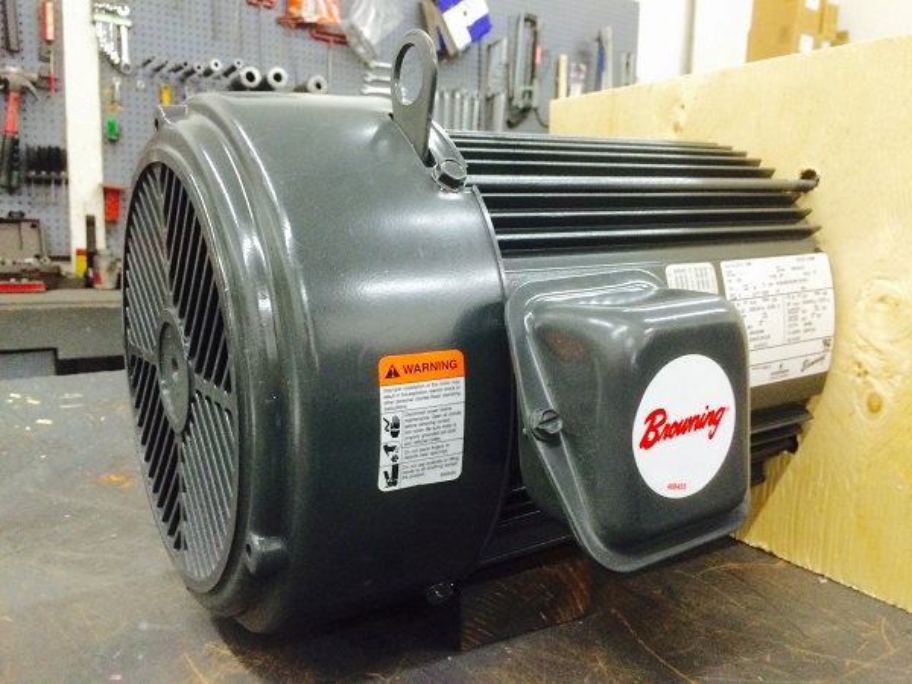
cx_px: 456
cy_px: 342
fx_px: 764
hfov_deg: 61.7
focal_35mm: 29
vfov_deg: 48.2
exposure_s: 1/30
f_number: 2.2
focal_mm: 4.15
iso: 200
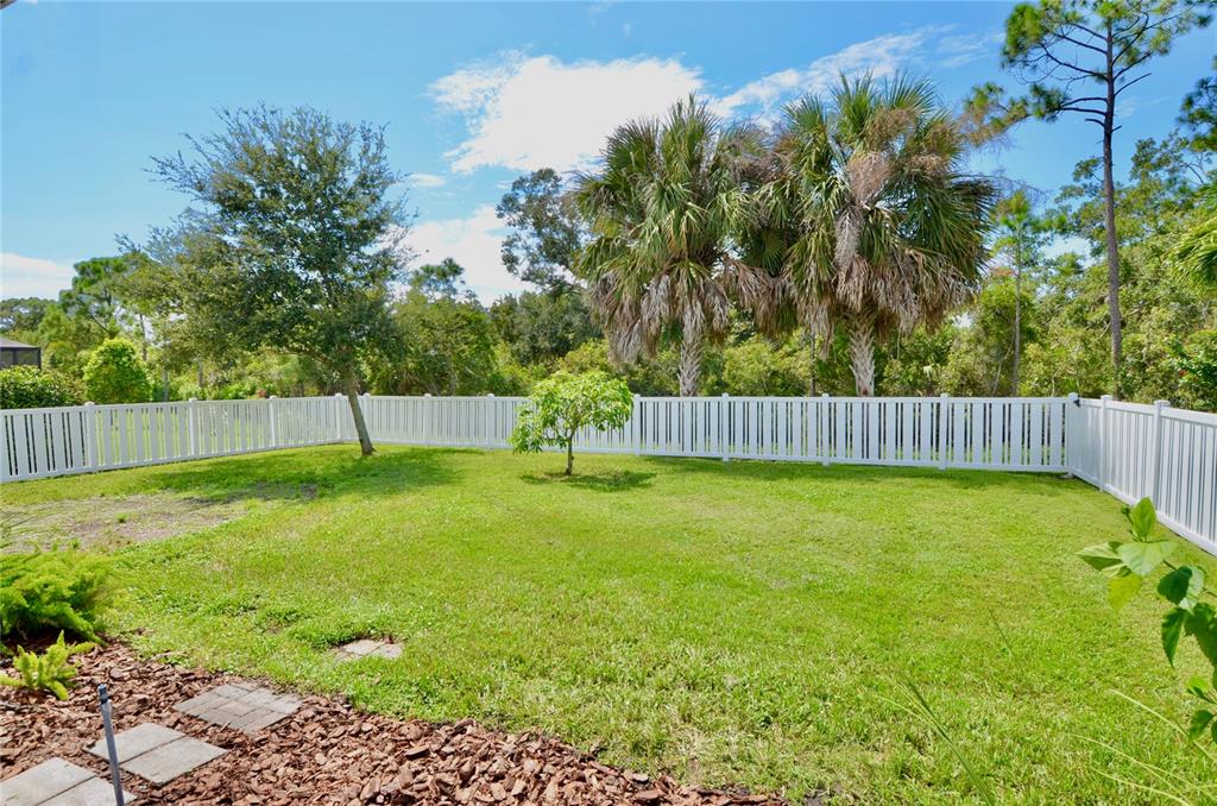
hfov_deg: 53.2
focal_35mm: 36
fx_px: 1214
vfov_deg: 36.7
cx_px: 608
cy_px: 403
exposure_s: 1/250
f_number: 8
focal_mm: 24
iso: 125
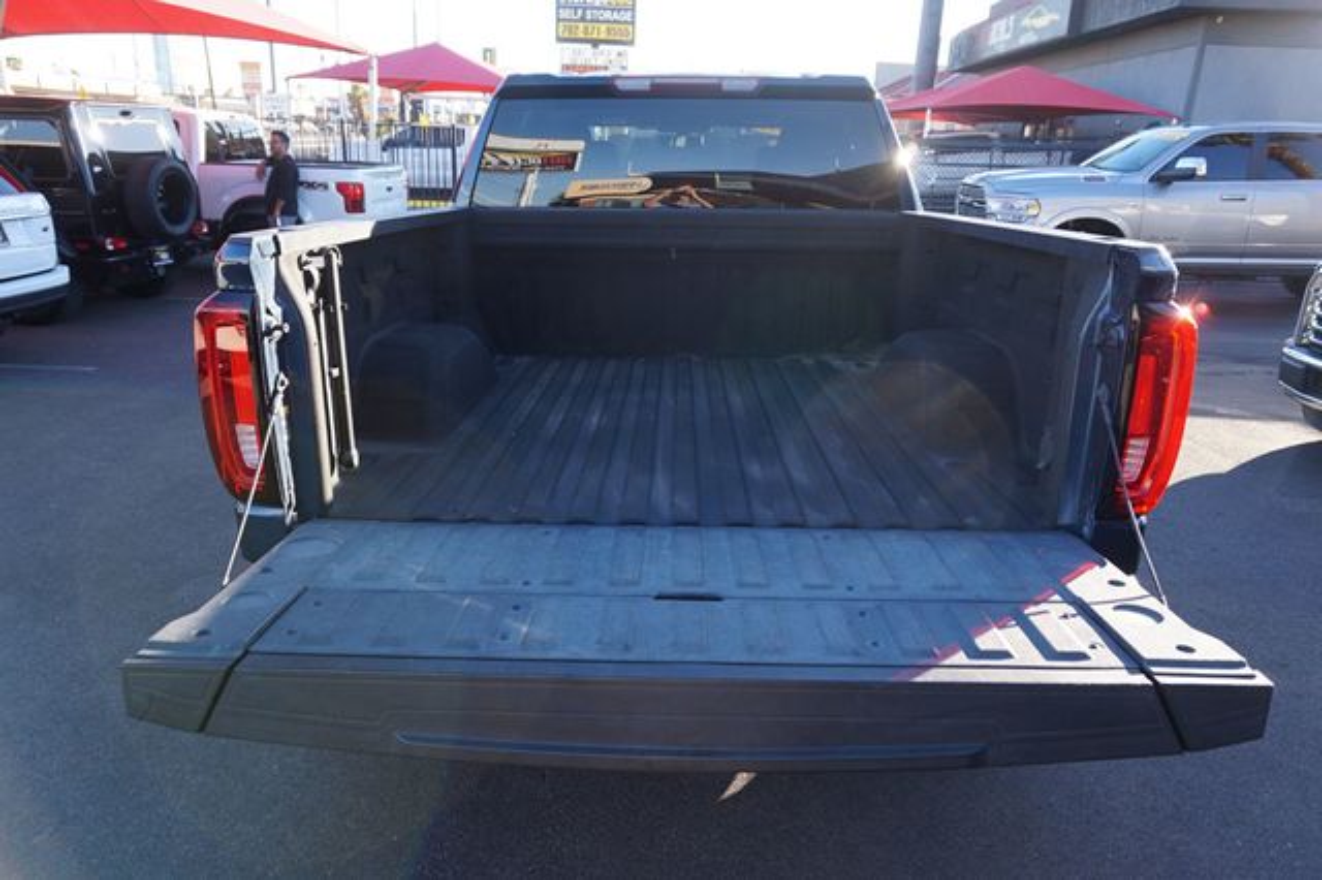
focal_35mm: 24
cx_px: 661
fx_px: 881
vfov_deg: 53.1
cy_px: 440
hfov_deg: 73.8
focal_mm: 16
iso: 100
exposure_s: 1/80
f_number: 5
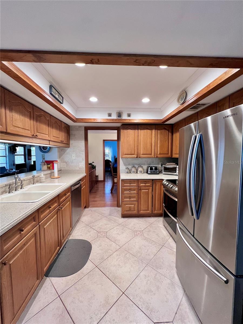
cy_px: 162
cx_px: 122
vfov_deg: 106.2
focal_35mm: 13
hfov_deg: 89.9
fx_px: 122
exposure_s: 1/60
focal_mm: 1.57
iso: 250
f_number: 1.8
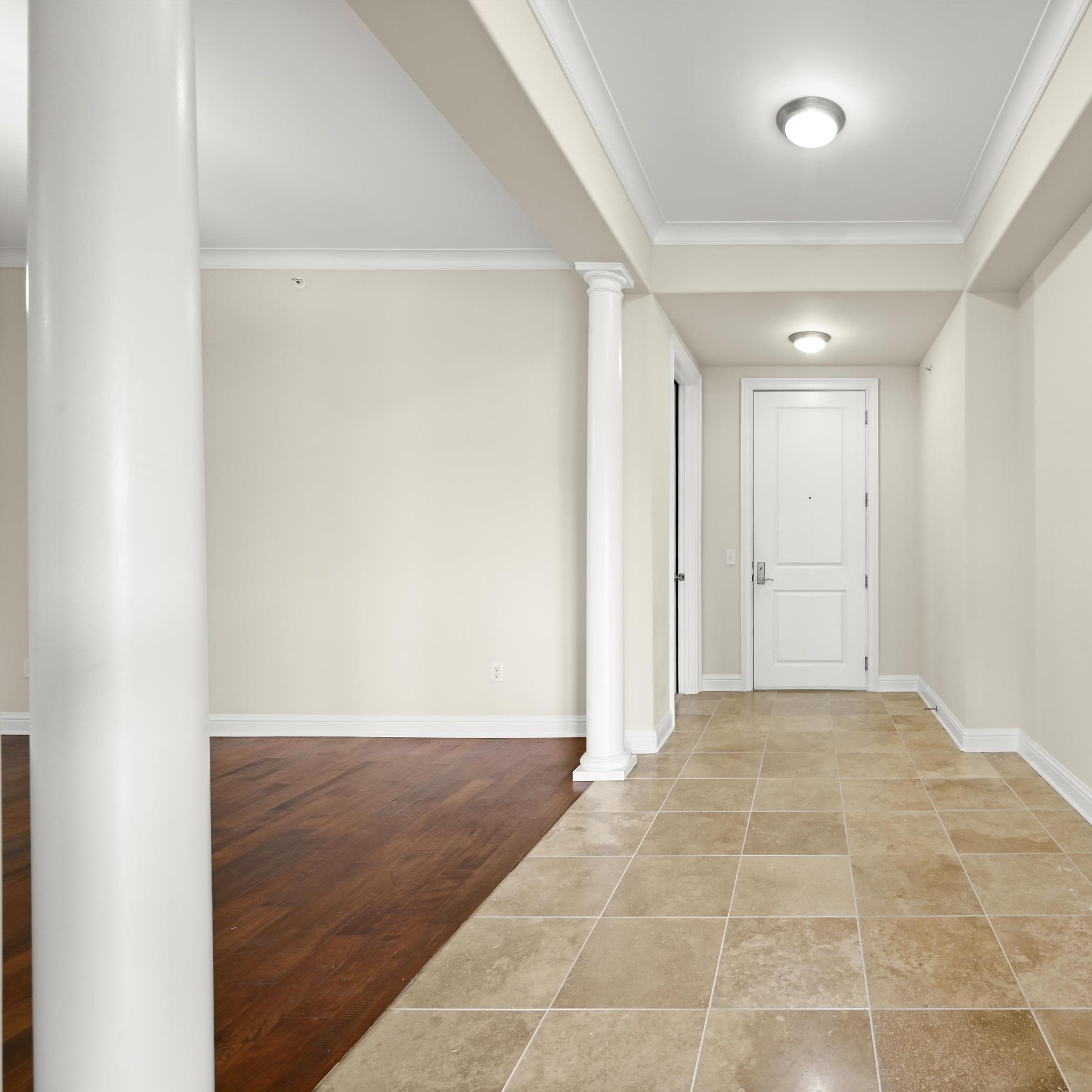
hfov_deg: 75.1
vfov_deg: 80.7
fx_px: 642
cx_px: 814
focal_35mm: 18
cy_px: 549
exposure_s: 1/3
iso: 200
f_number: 10
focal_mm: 14
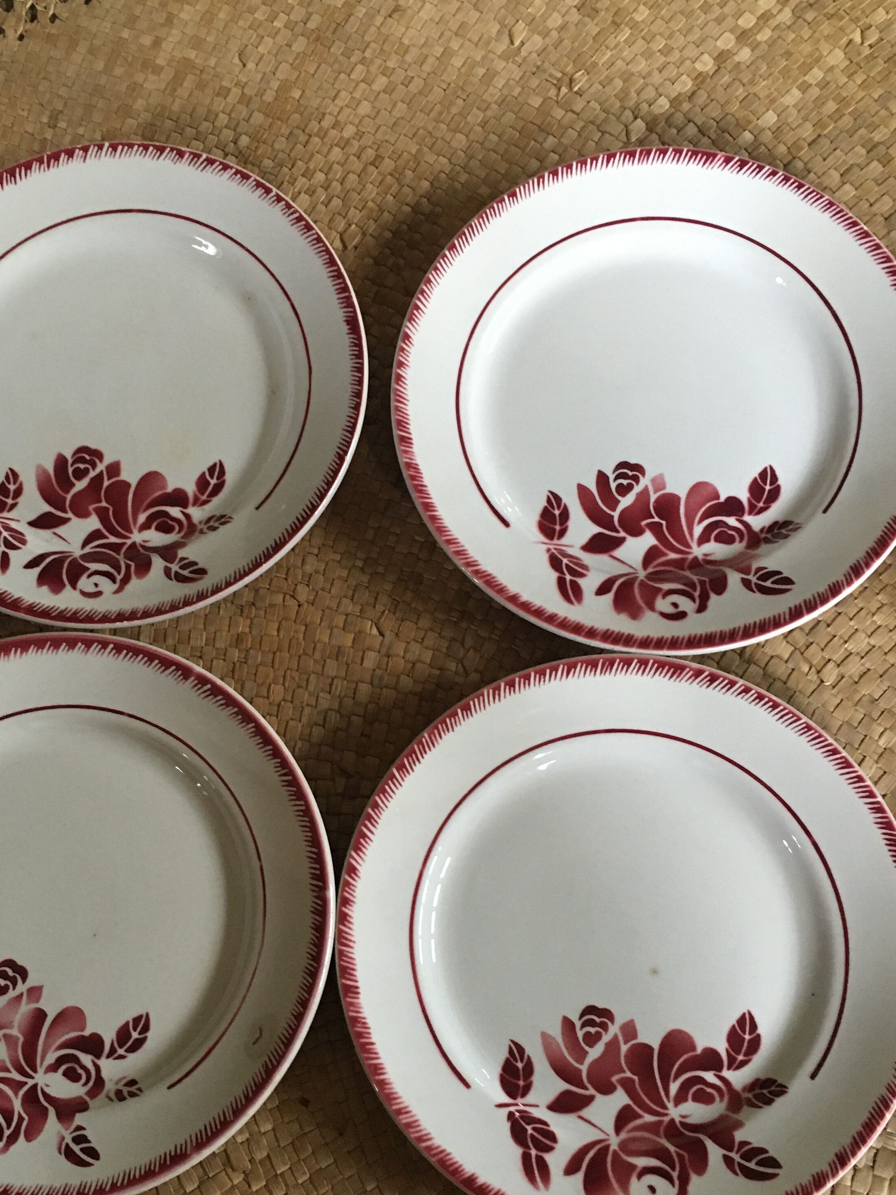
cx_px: 336
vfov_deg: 46.6
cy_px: 700
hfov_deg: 35.8
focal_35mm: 40
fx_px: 1381
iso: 200
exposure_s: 1/33
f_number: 2.2
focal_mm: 4.15
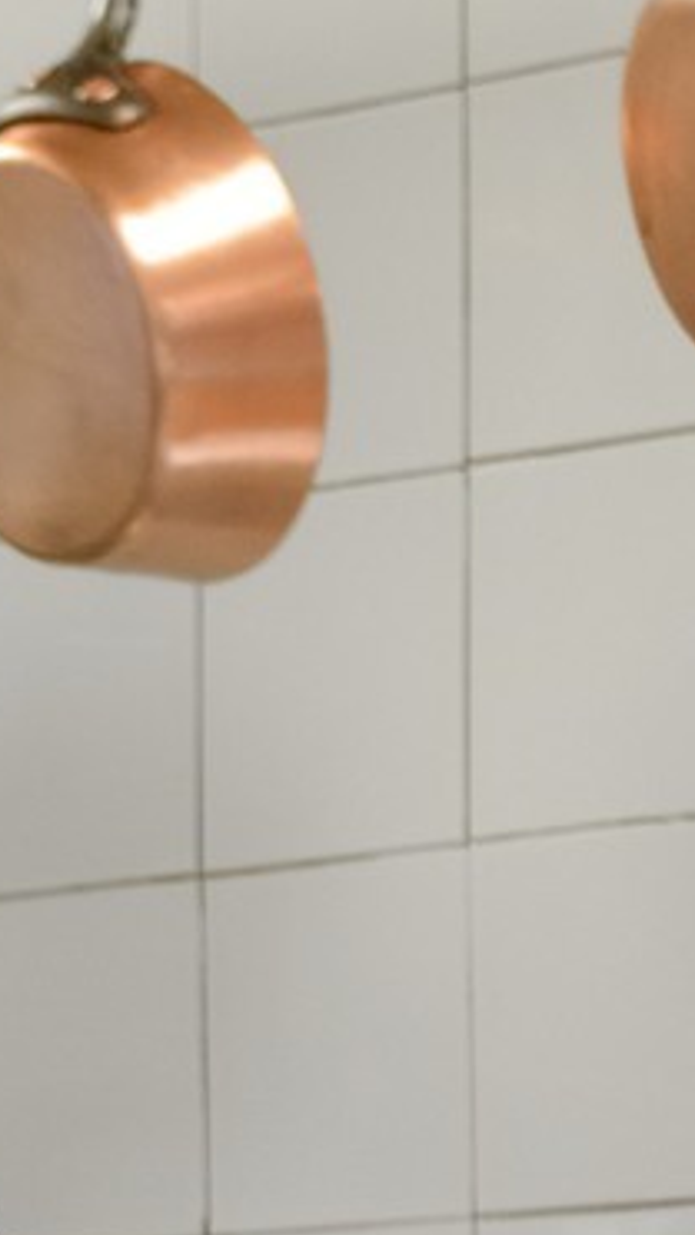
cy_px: 2477
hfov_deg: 4.3
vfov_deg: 7.4
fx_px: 9163
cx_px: -725
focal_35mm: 280
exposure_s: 1/60
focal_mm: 62
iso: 1600
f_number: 4
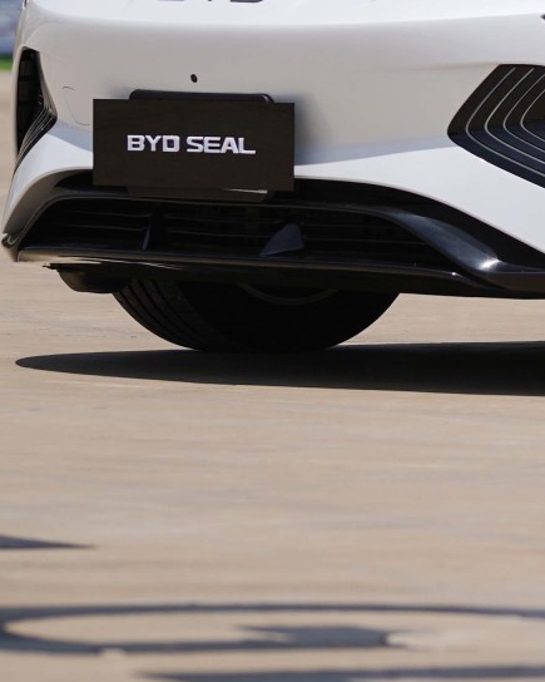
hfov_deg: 3.1
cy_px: -199
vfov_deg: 3.9
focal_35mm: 493
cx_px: 1030
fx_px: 9943
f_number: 4
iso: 80
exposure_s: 1/2500
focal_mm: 119
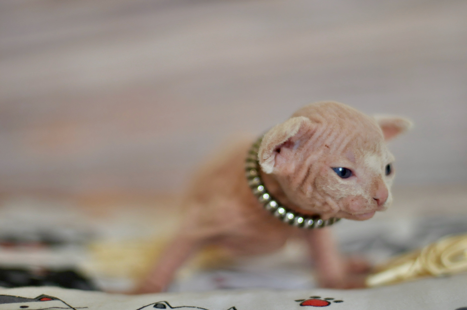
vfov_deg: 18.1
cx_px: 234
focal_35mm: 75
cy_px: 155
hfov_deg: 27.0
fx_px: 972
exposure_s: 1/1000
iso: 800
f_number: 1.4
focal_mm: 50
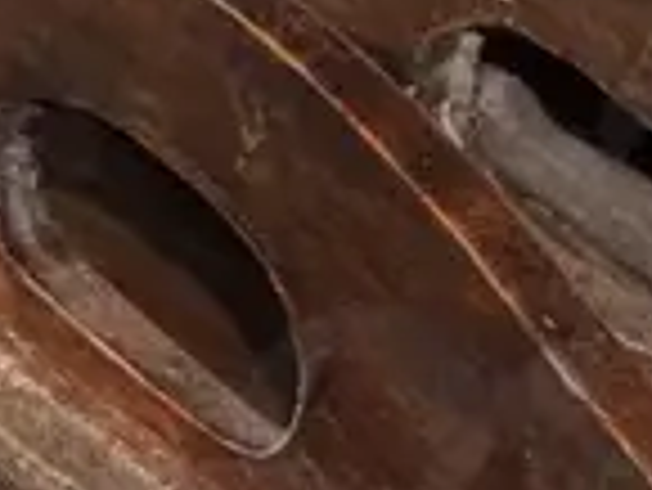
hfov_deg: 5.6
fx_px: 6390
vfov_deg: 4.3
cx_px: -881
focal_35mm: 339
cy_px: 1358
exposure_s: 1/160
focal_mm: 24
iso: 2500
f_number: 5.6
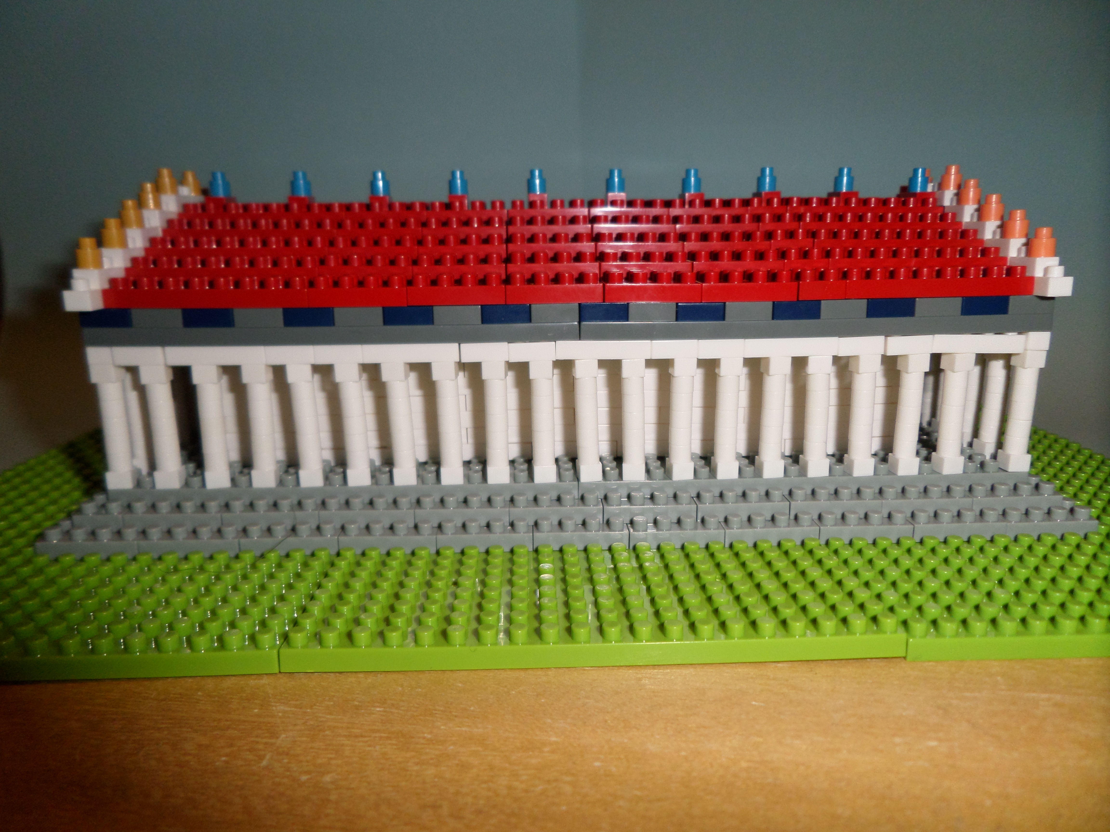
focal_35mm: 24
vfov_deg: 56.8
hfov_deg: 71.6
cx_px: 555
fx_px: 770
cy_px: 416
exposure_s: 1/20
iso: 100
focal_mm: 4.3
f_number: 8.8
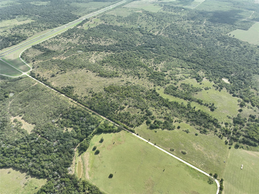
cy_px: 97
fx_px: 179
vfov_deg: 56.8
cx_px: 130
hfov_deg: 71.6
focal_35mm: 24
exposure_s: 1/800
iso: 100
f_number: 2.8
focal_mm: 12.29
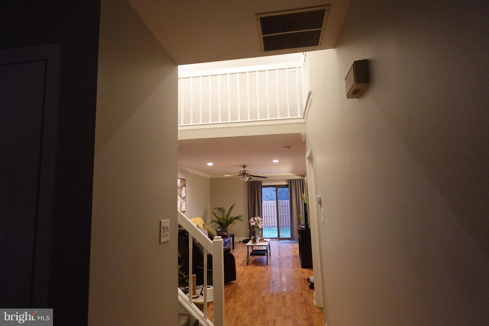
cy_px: 163
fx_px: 272
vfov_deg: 61.9
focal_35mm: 20
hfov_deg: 84.0
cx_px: 244
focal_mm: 7.6
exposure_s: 1/80
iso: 1000
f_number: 2
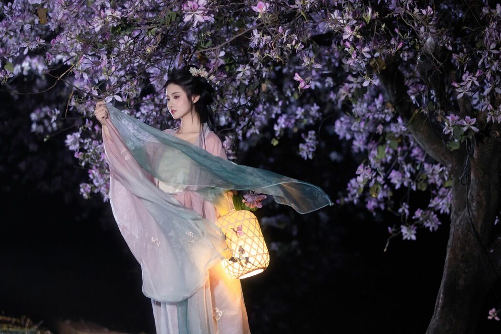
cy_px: 167
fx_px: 1461
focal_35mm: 105
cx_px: 250
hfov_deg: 19.5
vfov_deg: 13.0
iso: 4000
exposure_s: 1/250
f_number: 2.8
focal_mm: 105
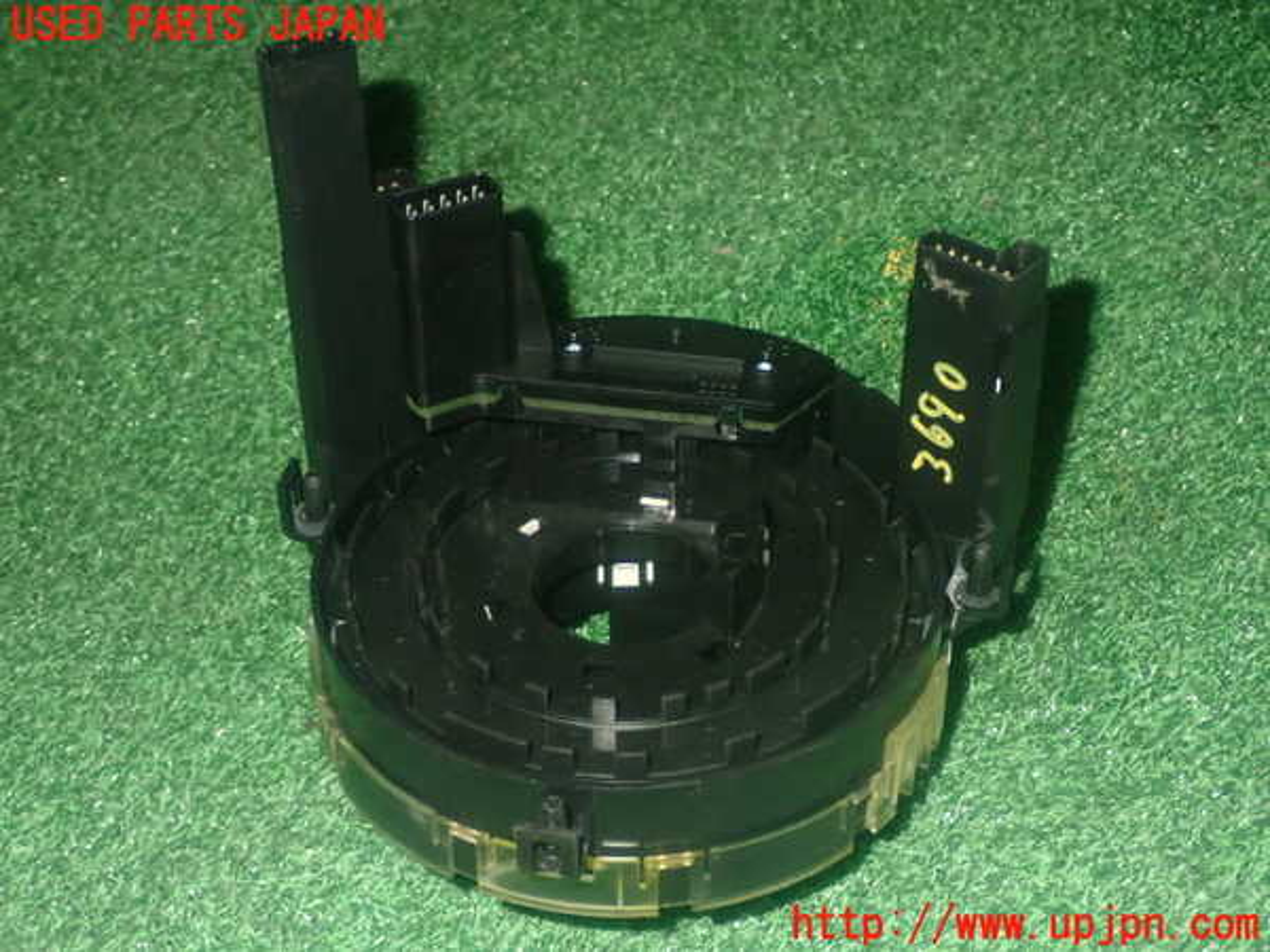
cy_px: 476
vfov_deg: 25.2
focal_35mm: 58
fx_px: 2128
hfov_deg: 33.2
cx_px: 635
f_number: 10
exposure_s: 1/60
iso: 1000
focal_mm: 10.35
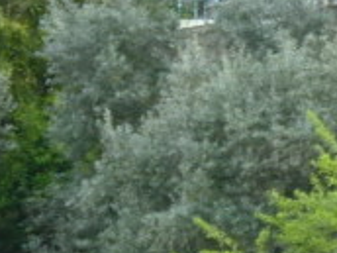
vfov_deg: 1.7
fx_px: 8460
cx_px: 308
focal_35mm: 869
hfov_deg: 2.3
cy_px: -112
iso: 160
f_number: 3.6
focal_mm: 20.8
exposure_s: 1/80
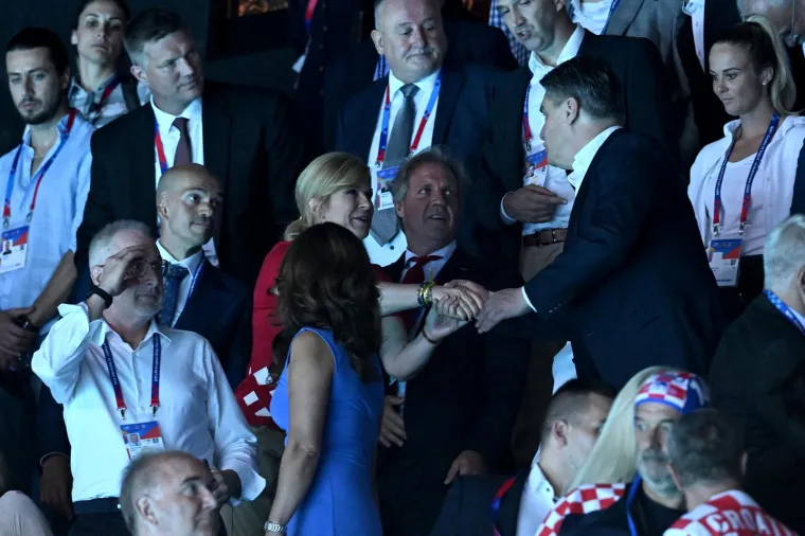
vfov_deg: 3.4
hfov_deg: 5.2
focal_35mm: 400
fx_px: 8940
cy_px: 268
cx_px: 402
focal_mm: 400
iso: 4000
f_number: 4
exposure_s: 1/160
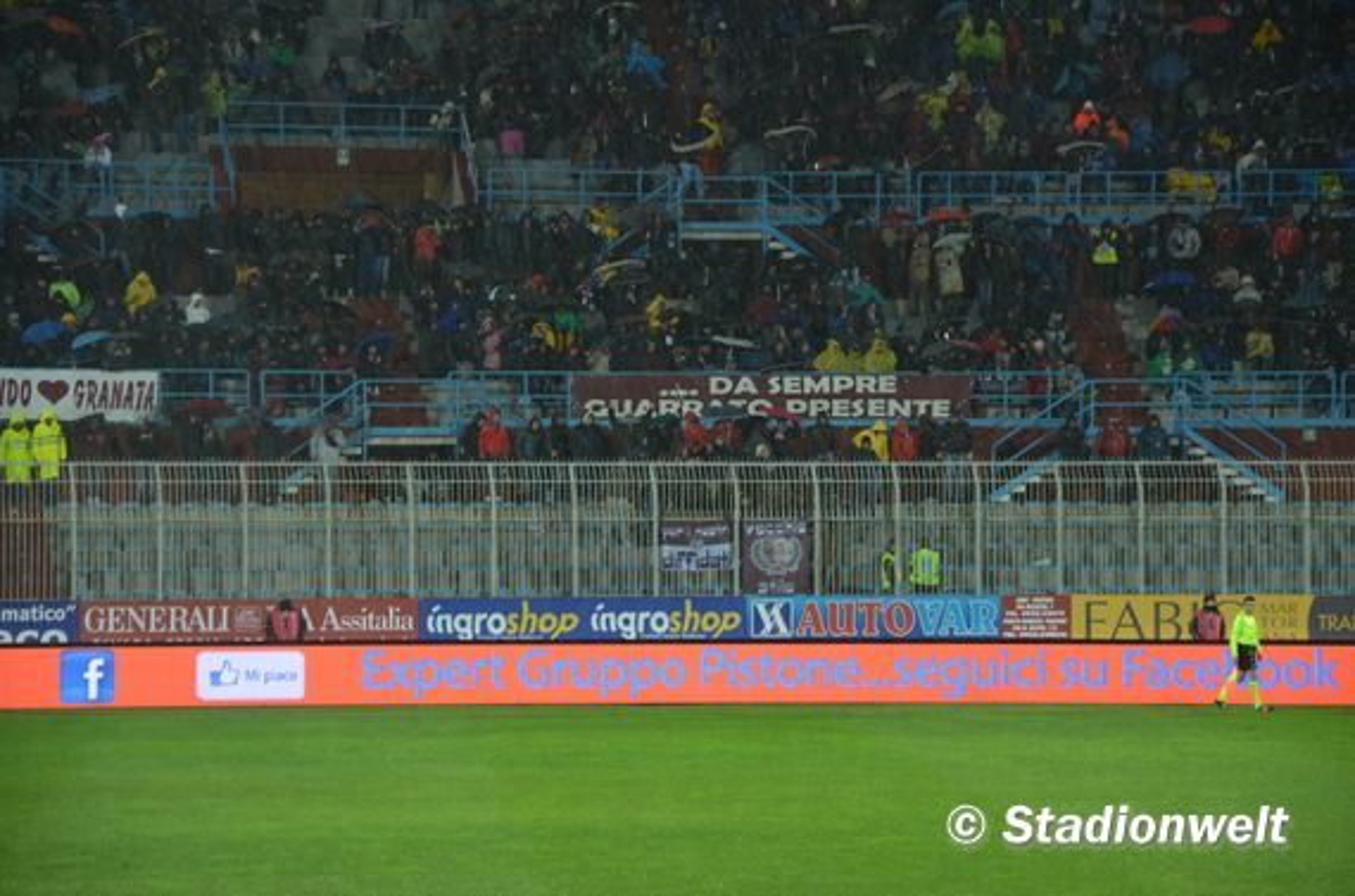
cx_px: 678
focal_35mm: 158
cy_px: 448
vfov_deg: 8.7
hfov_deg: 13.1
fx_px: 5913
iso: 800
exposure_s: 1/60
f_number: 5.6
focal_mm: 105
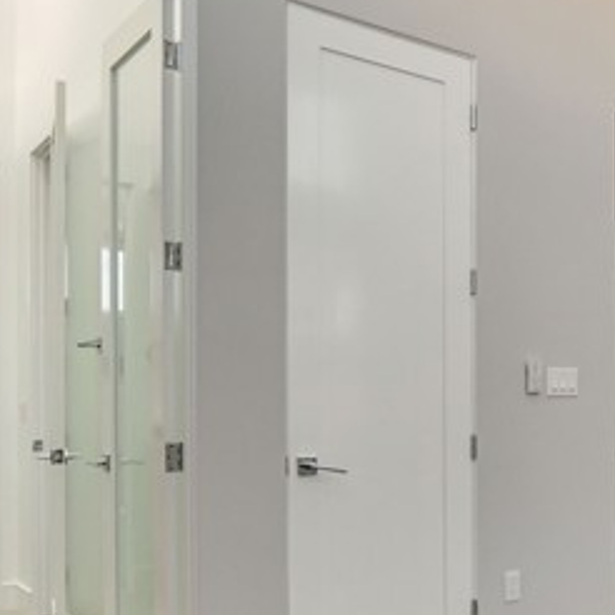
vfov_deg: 39.5
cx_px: 698
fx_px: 844
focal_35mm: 42
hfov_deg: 34.0
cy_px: 419
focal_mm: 13
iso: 1250
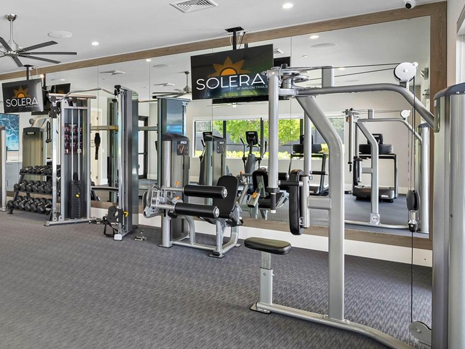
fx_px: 390
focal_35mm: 29
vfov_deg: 48.1
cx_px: 70
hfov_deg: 55.6
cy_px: 151
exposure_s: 1/20
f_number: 8
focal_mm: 16
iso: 1600
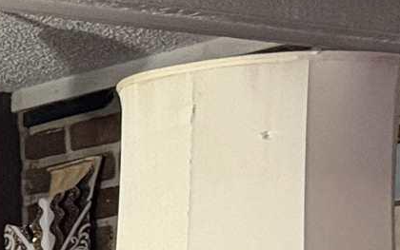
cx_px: -744
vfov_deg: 6.7
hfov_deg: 9.3
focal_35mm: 186
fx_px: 2029
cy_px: 630
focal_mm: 6.76
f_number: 1.78
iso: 640
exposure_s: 1/40
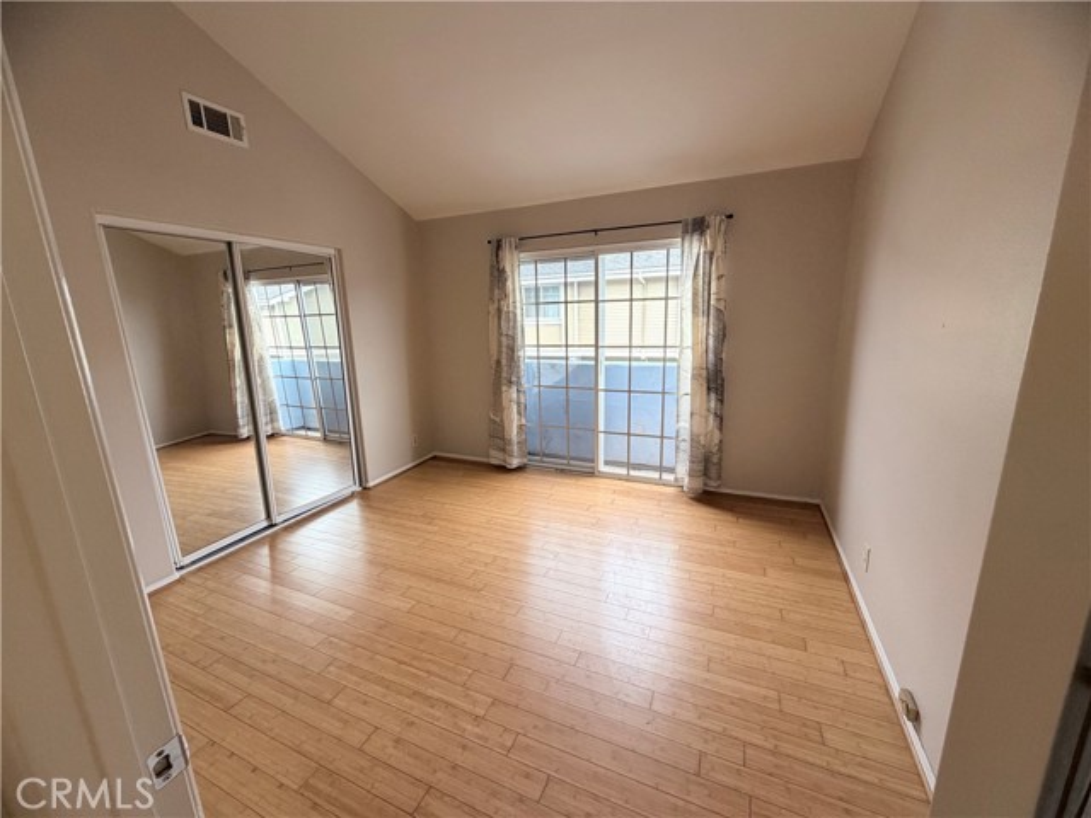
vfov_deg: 85.7
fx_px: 441
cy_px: 409
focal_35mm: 14
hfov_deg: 102.1
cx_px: 546
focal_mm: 2.22
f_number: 2.2
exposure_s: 1/121
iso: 160
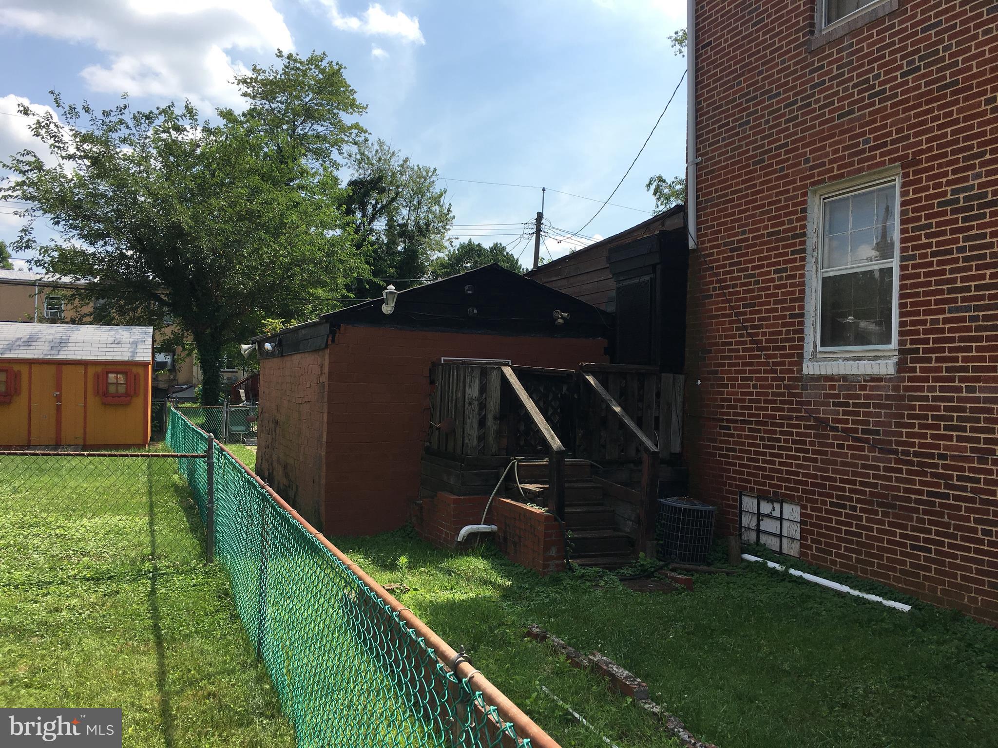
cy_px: 374
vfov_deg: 48.2
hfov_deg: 61.7
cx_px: 499
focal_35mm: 29
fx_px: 836
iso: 25
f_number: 2.2
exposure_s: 1/1183
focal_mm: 4.15
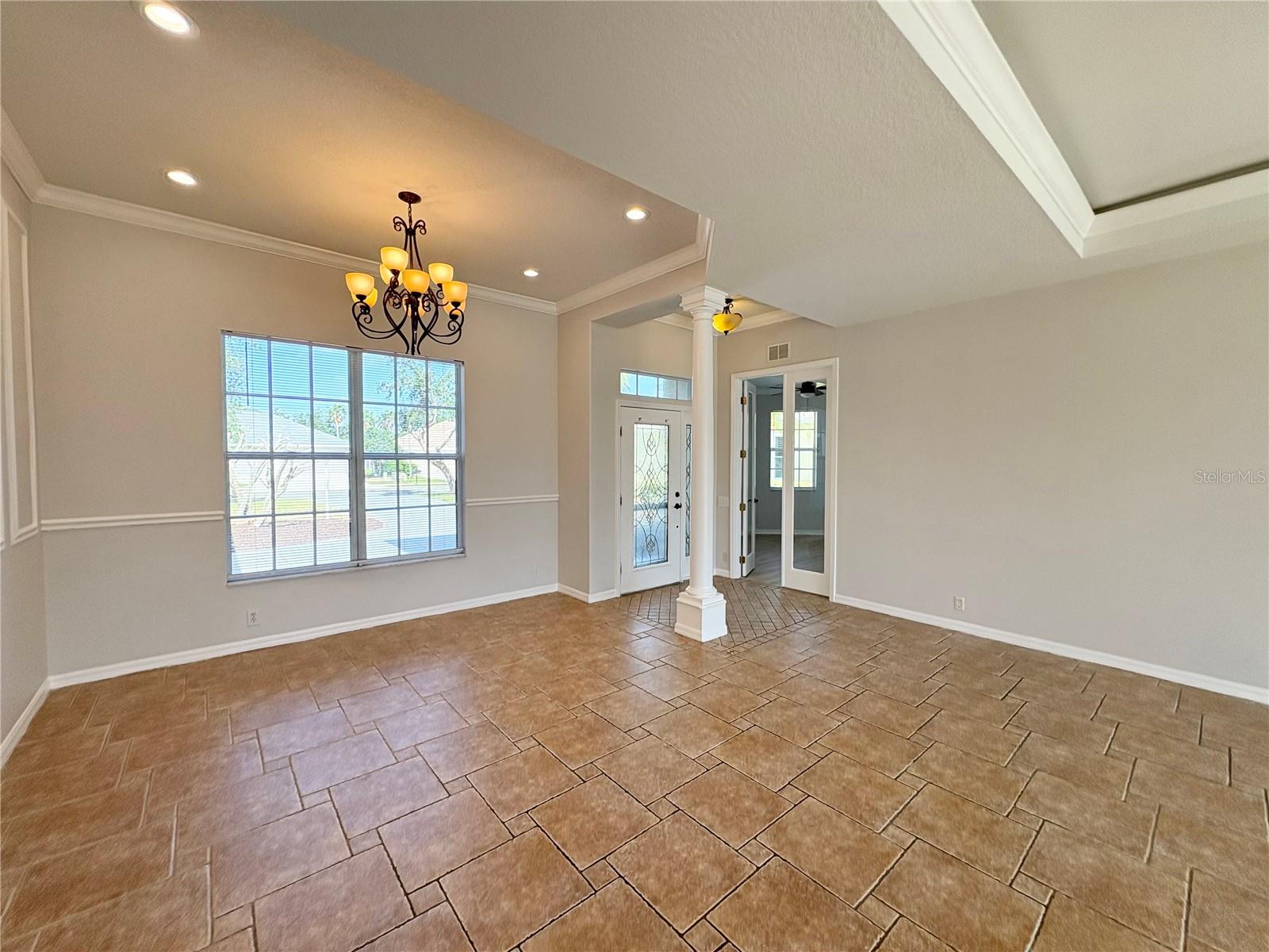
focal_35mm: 14
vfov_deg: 85.7
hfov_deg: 102.1
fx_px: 513
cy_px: 476
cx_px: 634
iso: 64
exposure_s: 1/159
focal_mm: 2.22
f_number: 2.2
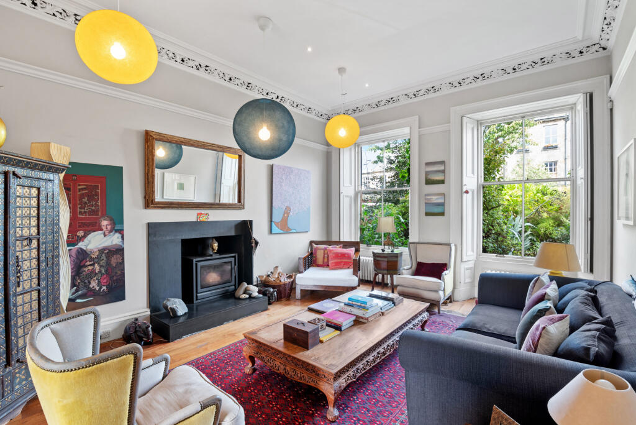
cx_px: 318
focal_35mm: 16
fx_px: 283
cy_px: 212
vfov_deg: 73.8
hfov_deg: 96.7
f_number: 9
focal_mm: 16
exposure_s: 1/1.67
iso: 250
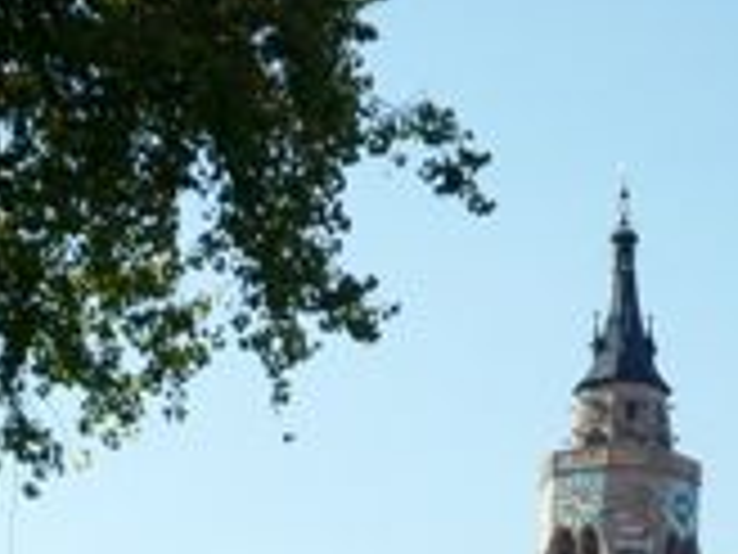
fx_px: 3496
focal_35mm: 164
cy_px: 559
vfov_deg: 9.0
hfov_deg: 12.0
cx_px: 572
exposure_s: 1/1000
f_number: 3.6
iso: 80
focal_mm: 9.9
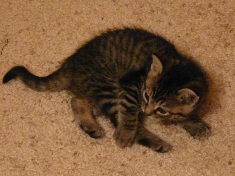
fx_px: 937
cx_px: 118
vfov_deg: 10.7
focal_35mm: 138
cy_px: 88
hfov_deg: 14.3
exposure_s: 1/8
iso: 800
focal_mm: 22.6
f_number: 3.6
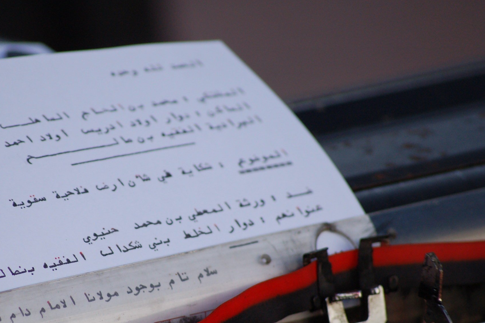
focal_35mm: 422
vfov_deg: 3.3
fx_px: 5680
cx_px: 169
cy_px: 226
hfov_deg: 4.9
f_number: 5.6
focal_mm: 200
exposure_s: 1/1000
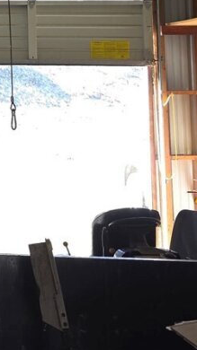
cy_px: -9
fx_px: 837
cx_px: -231
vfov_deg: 22.6
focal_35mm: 90
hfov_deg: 11.7
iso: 40
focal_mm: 6.3
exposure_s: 1/60
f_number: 1.7
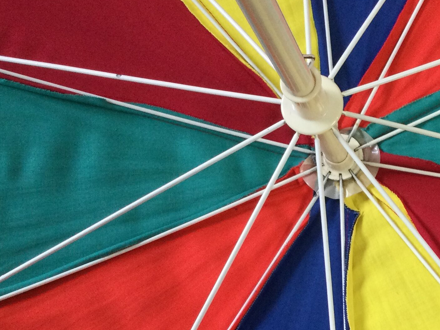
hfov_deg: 26.2
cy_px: 284
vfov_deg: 20.1
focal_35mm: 72
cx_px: 386
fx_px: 915
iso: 50
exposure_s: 1/33
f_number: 2.4
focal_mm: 3.3
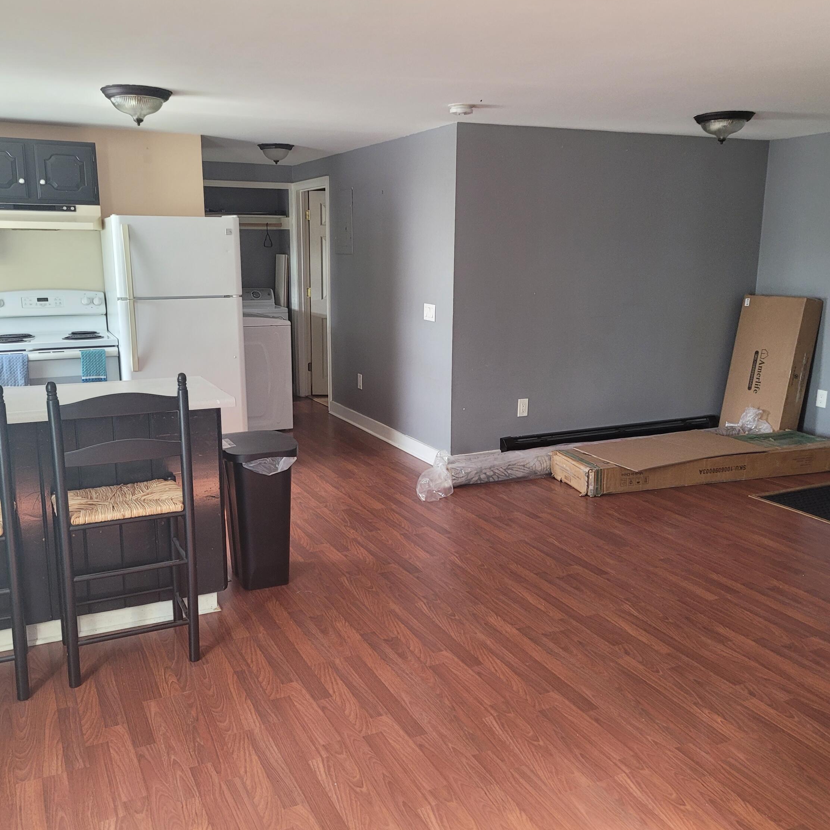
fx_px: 841
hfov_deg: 52.5
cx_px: 393
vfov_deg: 52.5
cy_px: 415
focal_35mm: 31
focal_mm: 5.4
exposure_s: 1/120
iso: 200
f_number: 1.8
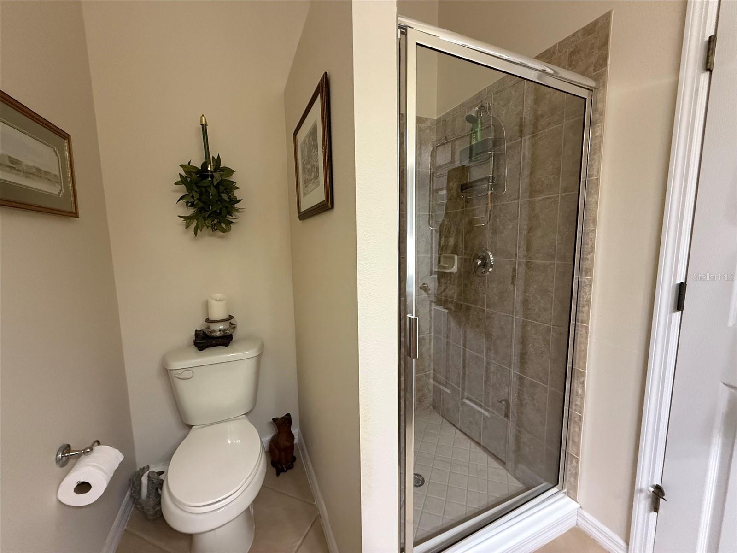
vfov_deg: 85.7
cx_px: 368
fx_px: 298
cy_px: 276
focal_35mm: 14
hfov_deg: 102.1
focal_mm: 2.22
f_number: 2.2
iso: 640
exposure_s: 1/60
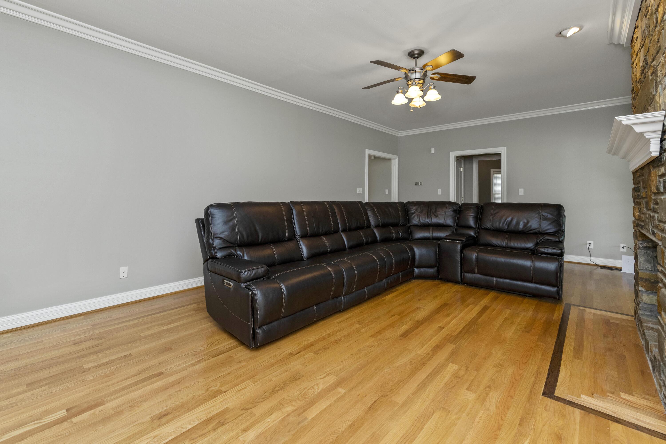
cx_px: 333
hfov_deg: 100.4
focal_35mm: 15
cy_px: 222
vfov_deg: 77.3
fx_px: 277
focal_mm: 15
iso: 500
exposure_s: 1/100
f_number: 4.5
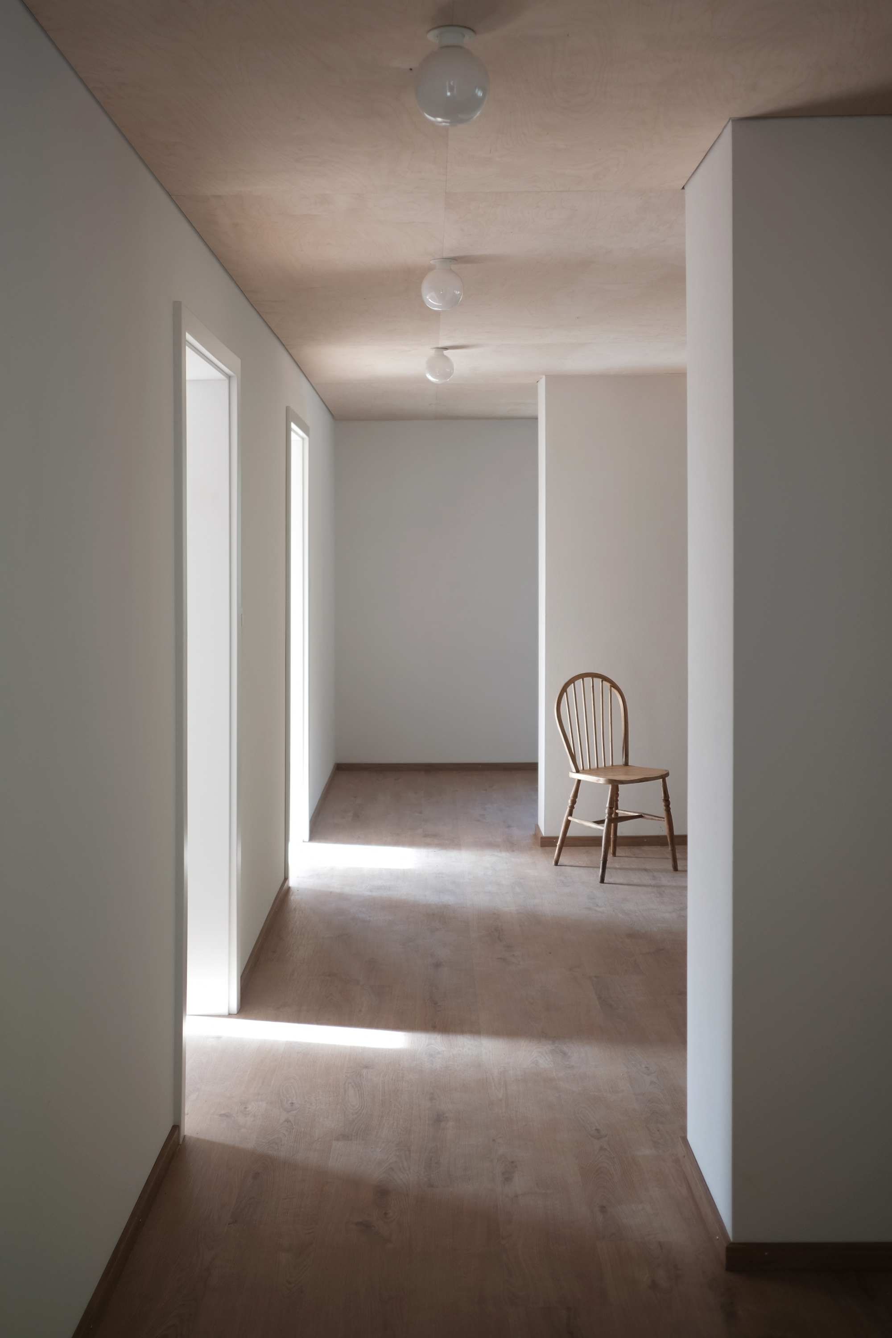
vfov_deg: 54.4
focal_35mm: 35
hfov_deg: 37.9
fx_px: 1301
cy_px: 669
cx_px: 446
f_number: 2
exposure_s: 1/70
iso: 100
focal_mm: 23
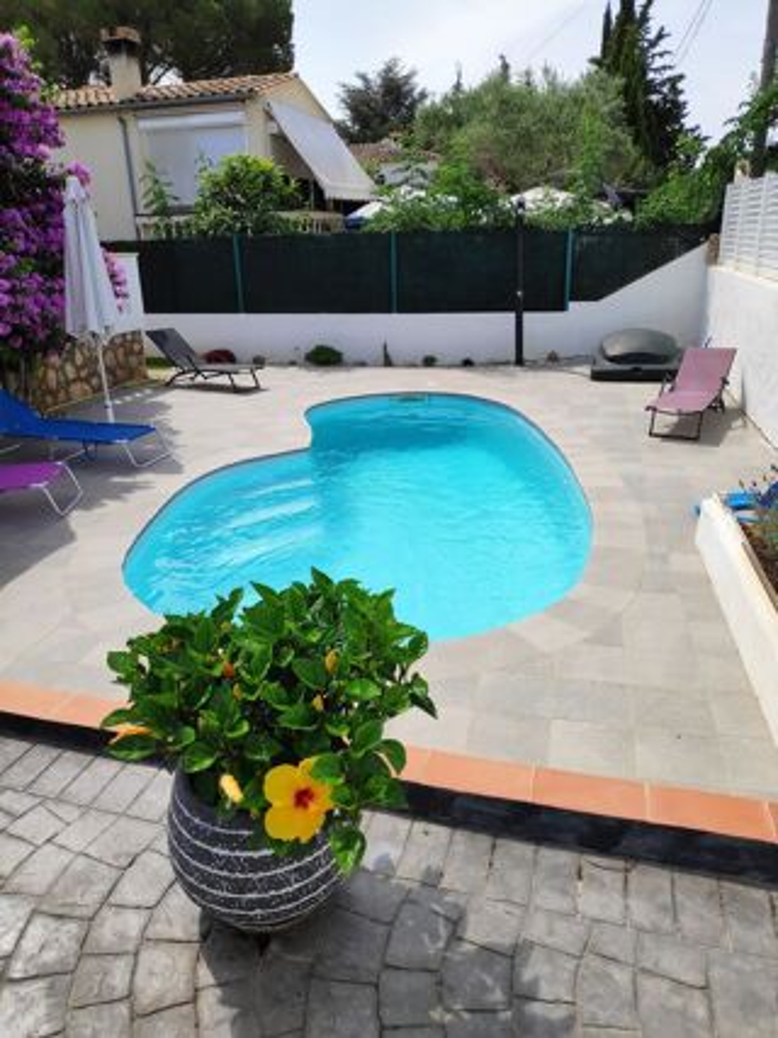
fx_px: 600
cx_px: 389
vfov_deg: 81.8
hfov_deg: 65.9
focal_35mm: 20
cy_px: 519
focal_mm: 3.94
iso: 100
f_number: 1.9
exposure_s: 1/1790
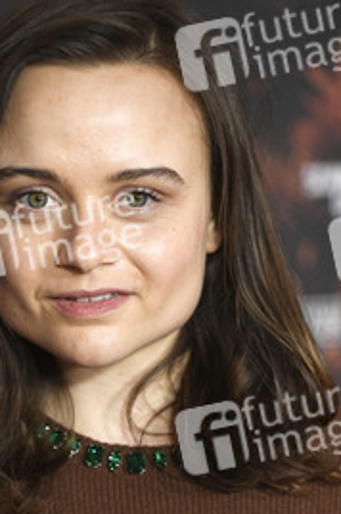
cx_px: 100
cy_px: 334
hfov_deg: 5.0
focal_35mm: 276
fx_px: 3931
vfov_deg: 7.5
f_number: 4
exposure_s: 1/500
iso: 1250
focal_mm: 185
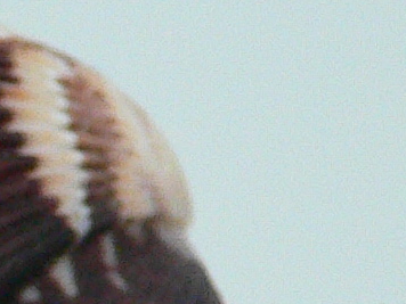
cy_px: 455
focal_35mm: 198
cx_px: -476
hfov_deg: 9.2
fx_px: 2322
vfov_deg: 7.4
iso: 200
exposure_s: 1/40
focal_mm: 4.6
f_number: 2.8
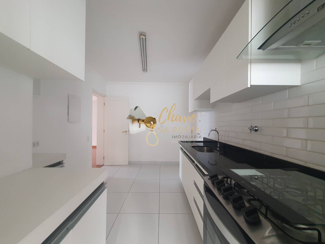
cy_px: 122
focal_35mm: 13
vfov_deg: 89.9
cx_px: 162
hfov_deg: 106.2
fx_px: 122
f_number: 2.2
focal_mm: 1.8
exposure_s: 1/30
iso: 320
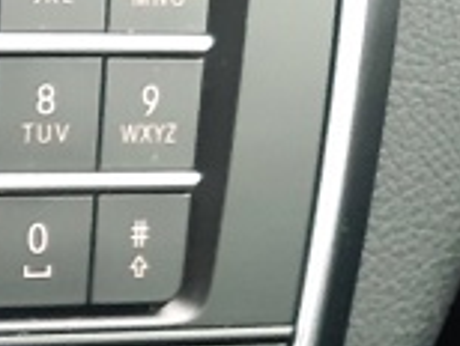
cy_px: 409
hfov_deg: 11.5
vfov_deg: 10.8
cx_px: -714
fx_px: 1797
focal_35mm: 135
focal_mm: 3.92
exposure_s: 1/25
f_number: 1.7
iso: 500
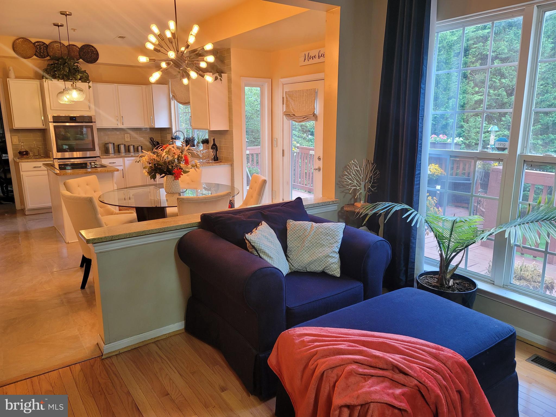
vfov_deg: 54.9
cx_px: 278
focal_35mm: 25
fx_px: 402
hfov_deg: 69.4
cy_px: 208
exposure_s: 1/59
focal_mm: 7
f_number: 1.8
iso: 200
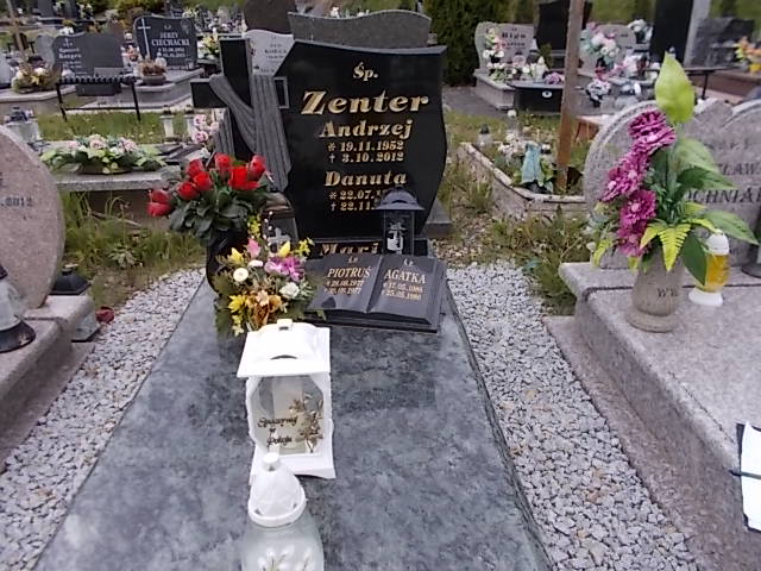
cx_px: 380
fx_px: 572
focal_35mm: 26
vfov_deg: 53.1
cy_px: 286
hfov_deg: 67.3
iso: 80
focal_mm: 4.6
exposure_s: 1/400
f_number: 3.2
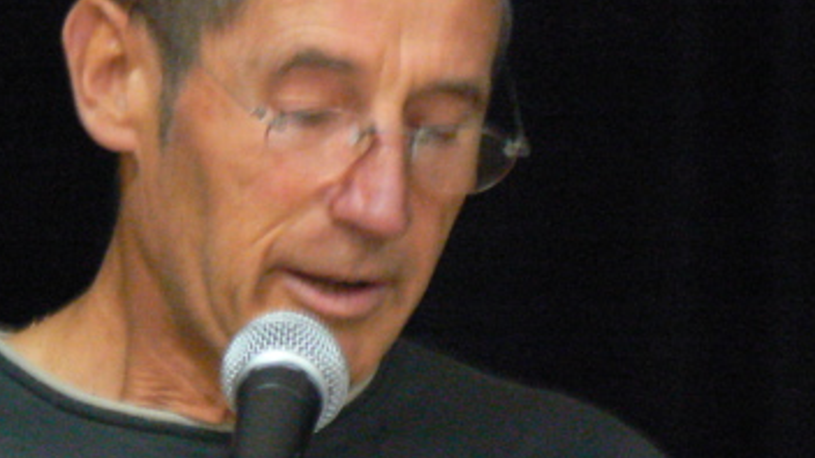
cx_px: 366
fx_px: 7629
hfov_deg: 6.1
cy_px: 206
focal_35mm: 353
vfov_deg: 3.4
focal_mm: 31.6
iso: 400
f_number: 3.3
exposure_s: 1/6
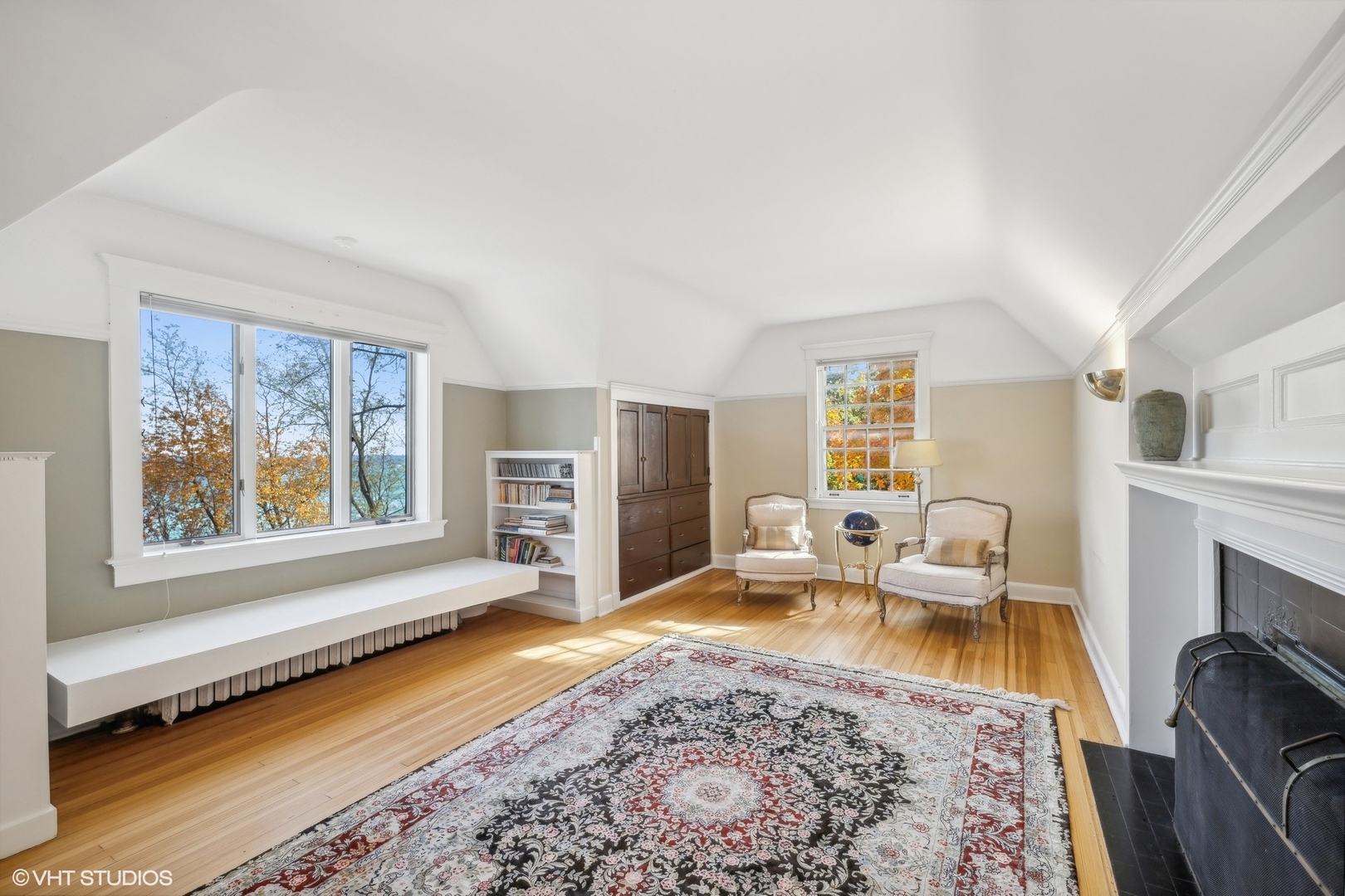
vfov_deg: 75.5
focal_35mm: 16
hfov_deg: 98.5
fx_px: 579
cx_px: 672
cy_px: 448
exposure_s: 1/13
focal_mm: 15.5
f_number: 8
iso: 200
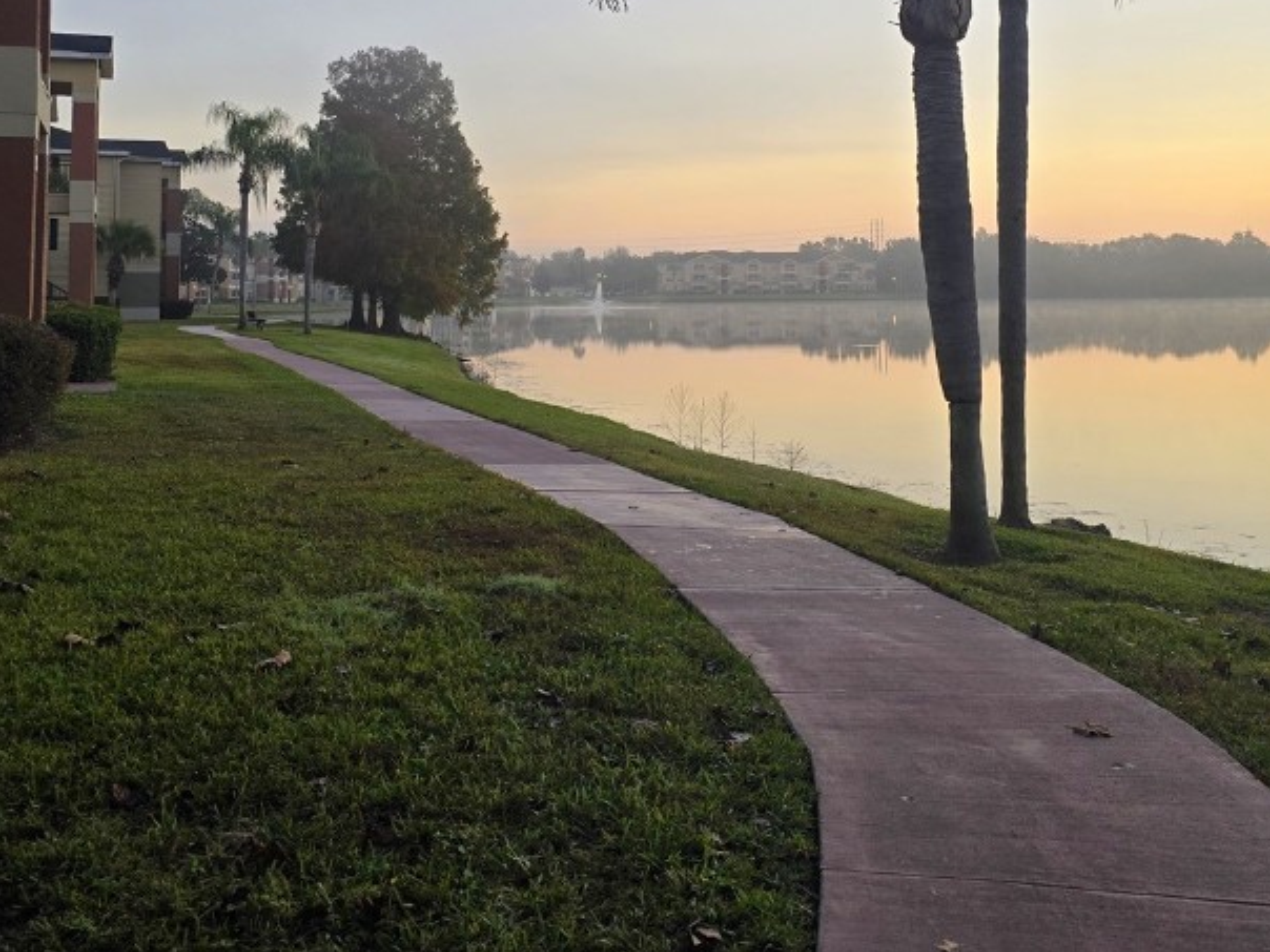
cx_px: 660
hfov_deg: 47.9
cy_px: 179
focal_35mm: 39
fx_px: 1431
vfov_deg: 35.5
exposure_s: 1/180
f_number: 1.7
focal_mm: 6.3
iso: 50
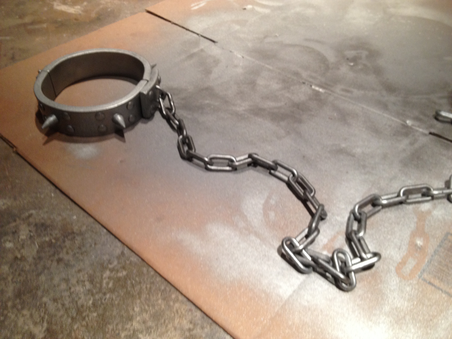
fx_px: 457
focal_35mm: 35
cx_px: 226
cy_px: 170
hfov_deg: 52.6
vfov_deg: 40.7
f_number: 2.4
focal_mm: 4.28
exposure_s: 1/20
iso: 125
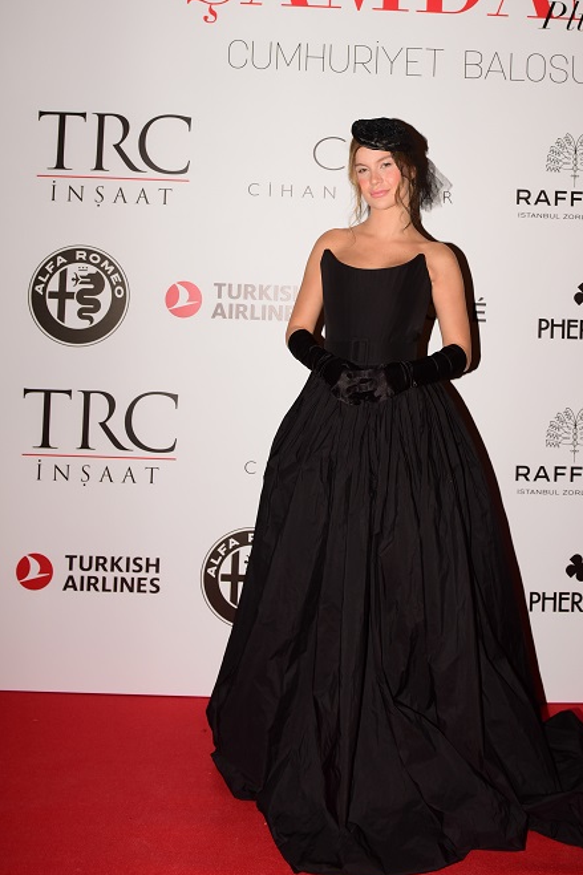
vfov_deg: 46.3
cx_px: 377
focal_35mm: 41
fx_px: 996
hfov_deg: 32.4
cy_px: 255
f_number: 5
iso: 640
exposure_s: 1/250
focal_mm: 27
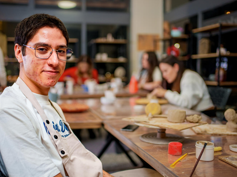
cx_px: 112
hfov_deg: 49.0
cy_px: 88
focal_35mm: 38
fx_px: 260
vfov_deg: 37.7
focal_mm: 35
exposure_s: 1/125
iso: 800
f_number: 1.8
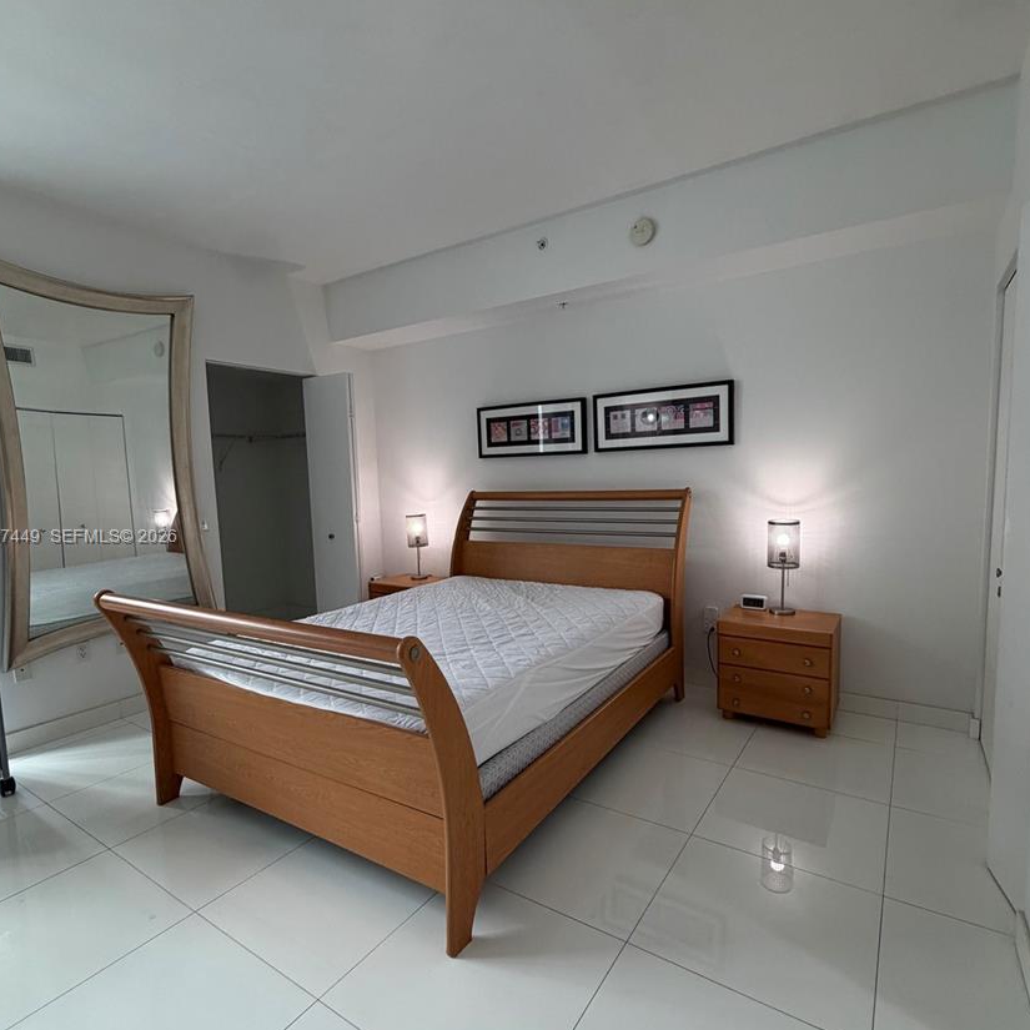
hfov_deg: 80.7
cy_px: 538
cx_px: 508
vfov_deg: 80.7
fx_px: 606
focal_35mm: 18
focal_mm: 2.22
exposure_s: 1/120
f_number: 2.2
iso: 200
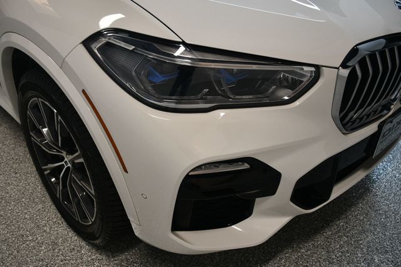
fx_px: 379
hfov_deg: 55.8
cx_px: 200
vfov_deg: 38.8
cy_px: 134
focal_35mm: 34
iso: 800
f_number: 3.8
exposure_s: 1/125
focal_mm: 23
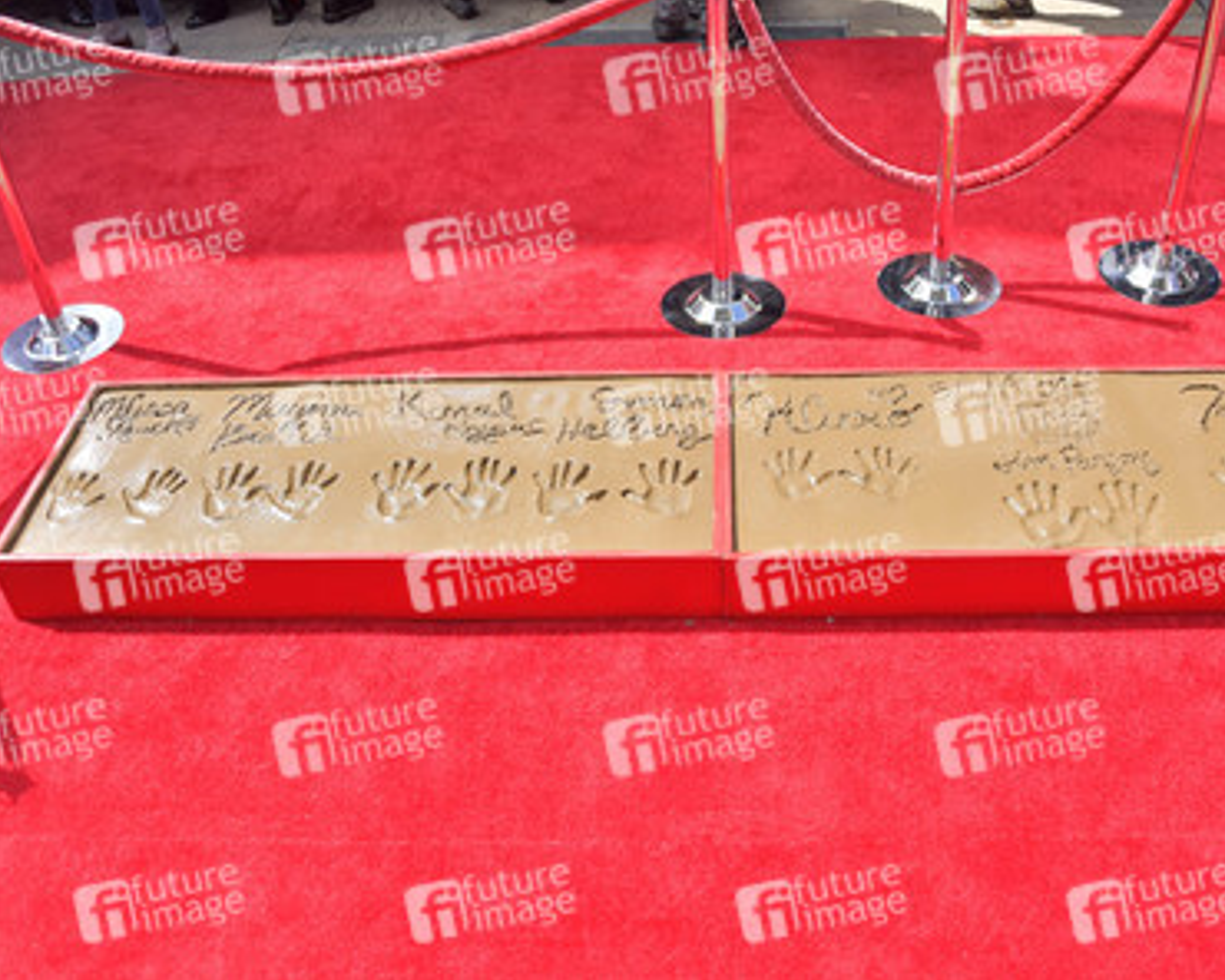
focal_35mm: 32
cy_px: 490
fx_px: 1160
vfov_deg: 45.8
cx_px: 732
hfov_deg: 55.3
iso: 100
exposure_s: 1/250
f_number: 3.5
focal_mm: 28
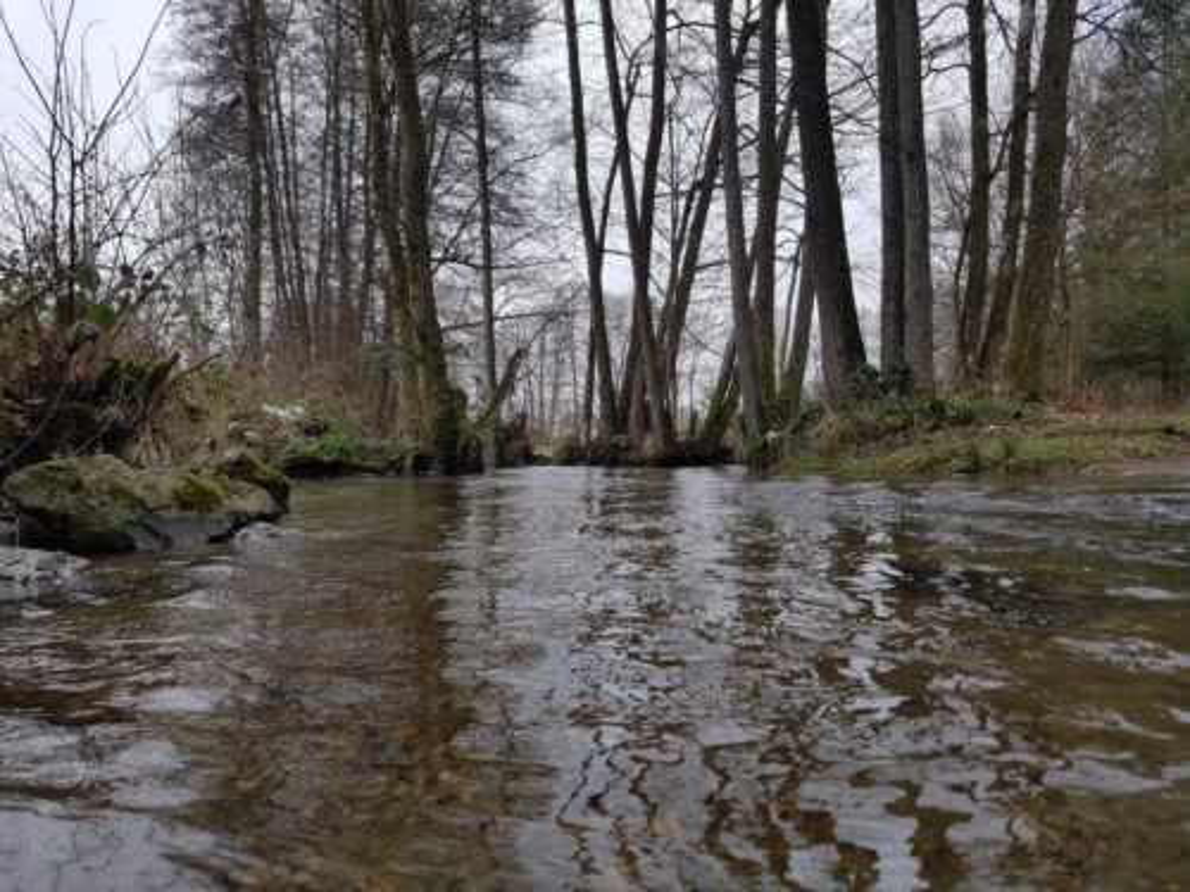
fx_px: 894
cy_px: 446
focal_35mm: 26
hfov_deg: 67.3
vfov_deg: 53.1
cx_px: 595
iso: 50
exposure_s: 1/241
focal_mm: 4.2
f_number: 1.7
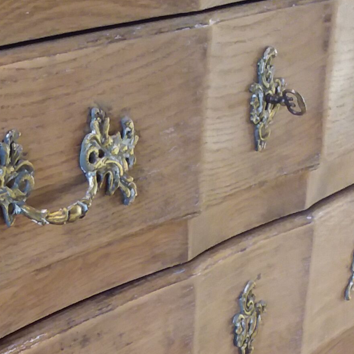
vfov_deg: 19.3
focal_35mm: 88
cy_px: 325
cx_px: -28
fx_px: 1018
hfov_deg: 19.0
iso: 86
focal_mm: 2.91
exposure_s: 1/24
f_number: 1.9
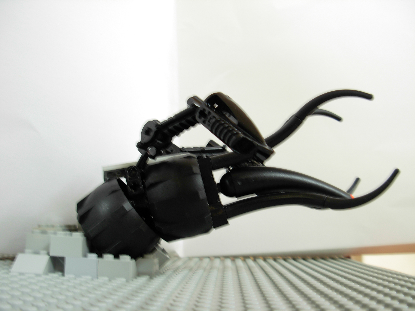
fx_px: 456
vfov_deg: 37.7
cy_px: 156
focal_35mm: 38
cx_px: 208
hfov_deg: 49.0
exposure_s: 1/7.1
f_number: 2.9
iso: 79
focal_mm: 6.3
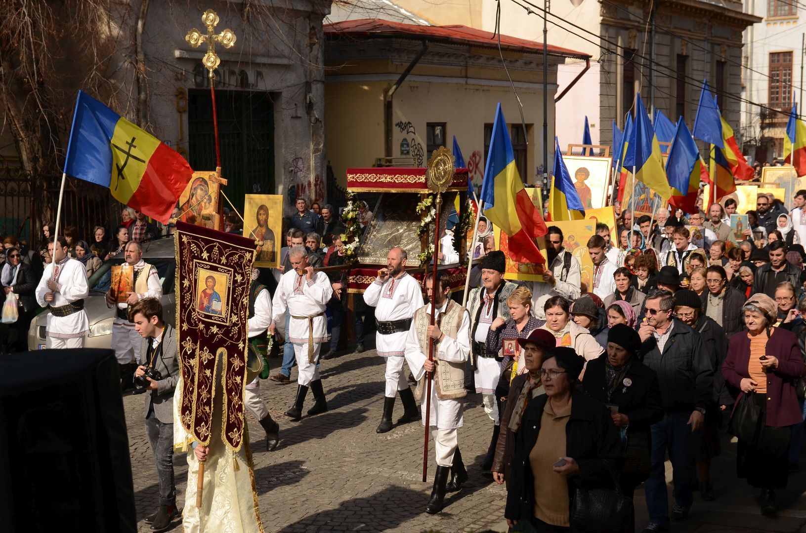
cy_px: 266
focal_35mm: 60
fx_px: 1340
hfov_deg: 33.5
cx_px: 403
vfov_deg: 22.5
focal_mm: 40
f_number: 6.3
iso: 250
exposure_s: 1/800
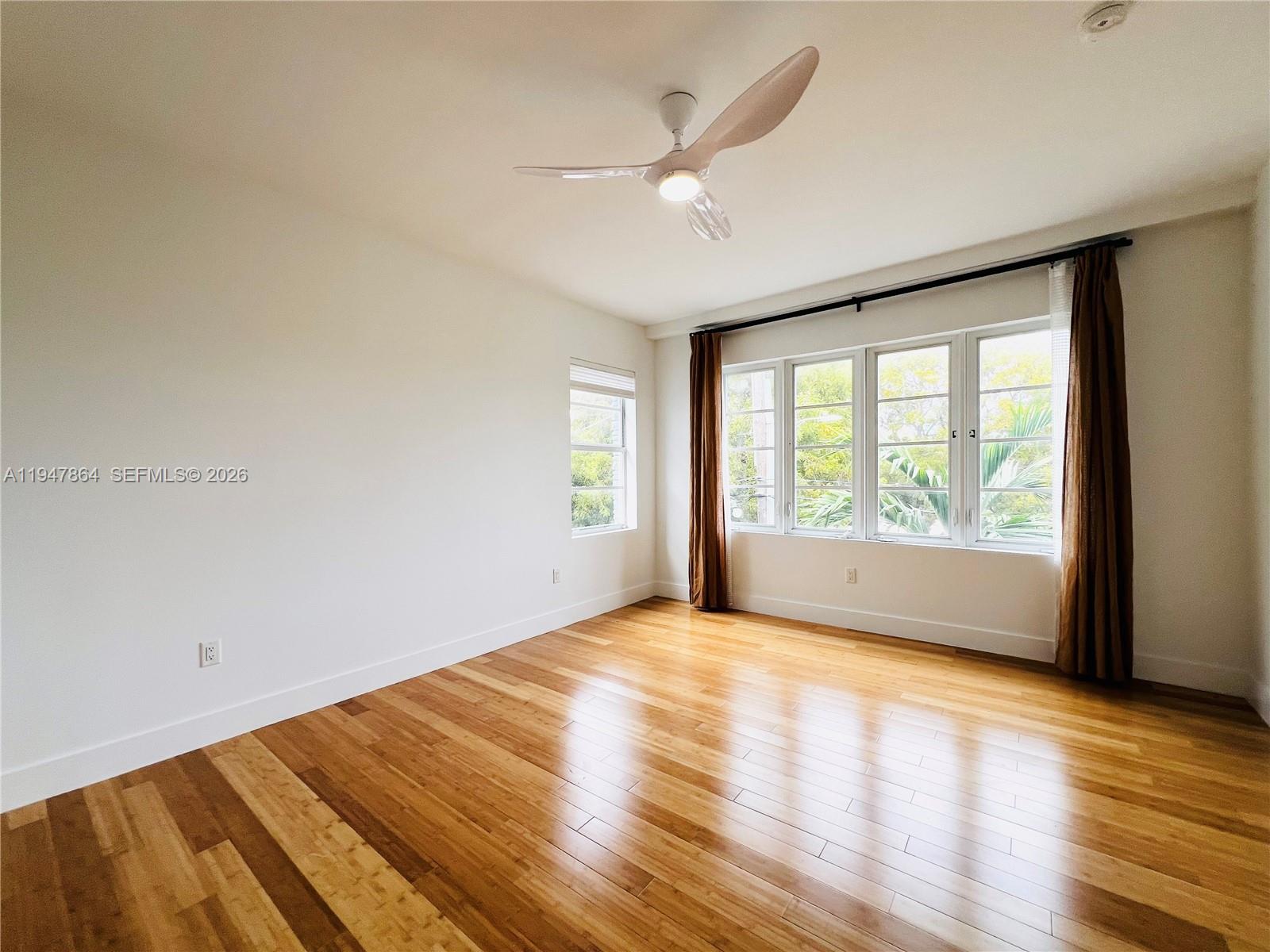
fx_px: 477
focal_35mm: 13
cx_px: 635
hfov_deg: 106.2
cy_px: 476
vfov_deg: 89.9
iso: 50
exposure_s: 1/99
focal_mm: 1.57
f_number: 1.8
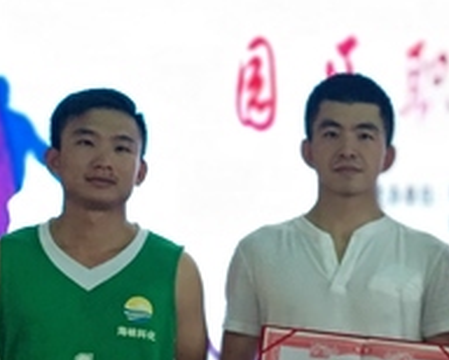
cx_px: 505
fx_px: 1756
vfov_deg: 11.5
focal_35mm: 132
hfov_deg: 14.2
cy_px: 424
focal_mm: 5.99
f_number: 2.6
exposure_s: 1/50
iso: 500
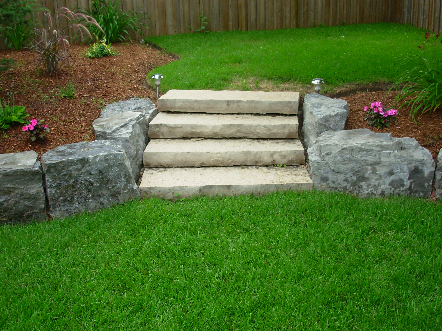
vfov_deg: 37.7
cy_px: 166
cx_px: 221
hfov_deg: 49.0
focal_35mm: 38
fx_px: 485
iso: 50
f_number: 2.9
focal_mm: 6.3
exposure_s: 1/304
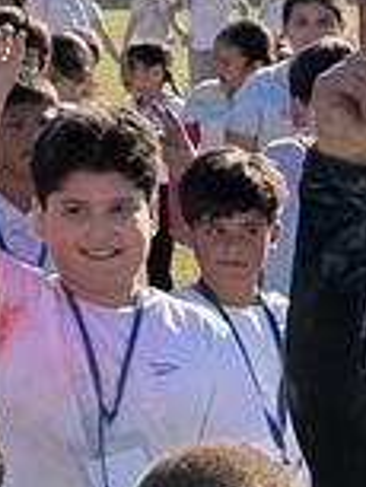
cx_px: -395
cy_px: 89
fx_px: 2450
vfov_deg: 11.3
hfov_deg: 8.1
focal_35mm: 174
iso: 250
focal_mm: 5.96
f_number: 1.6
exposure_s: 1/18519
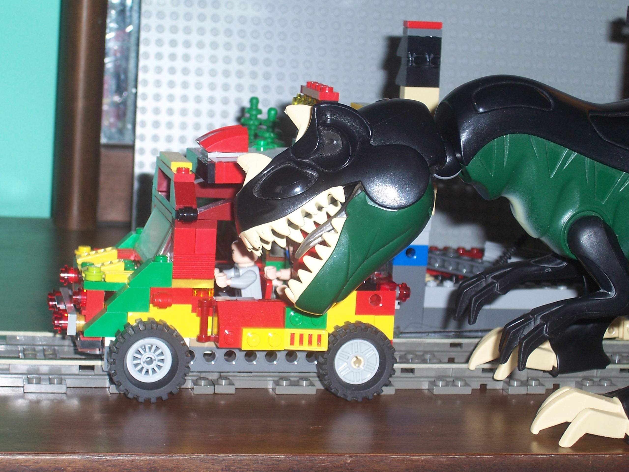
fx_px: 1490
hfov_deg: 23.8
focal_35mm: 82
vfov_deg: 18.0
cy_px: 236
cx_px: 314
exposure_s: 1/90
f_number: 4.1
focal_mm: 13.5
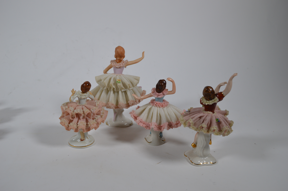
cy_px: 96
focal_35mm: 33
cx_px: 144
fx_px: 264
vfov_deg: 39.9
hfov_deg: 57.3
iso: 220
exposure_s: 1/125
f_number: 5.6
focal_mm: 22
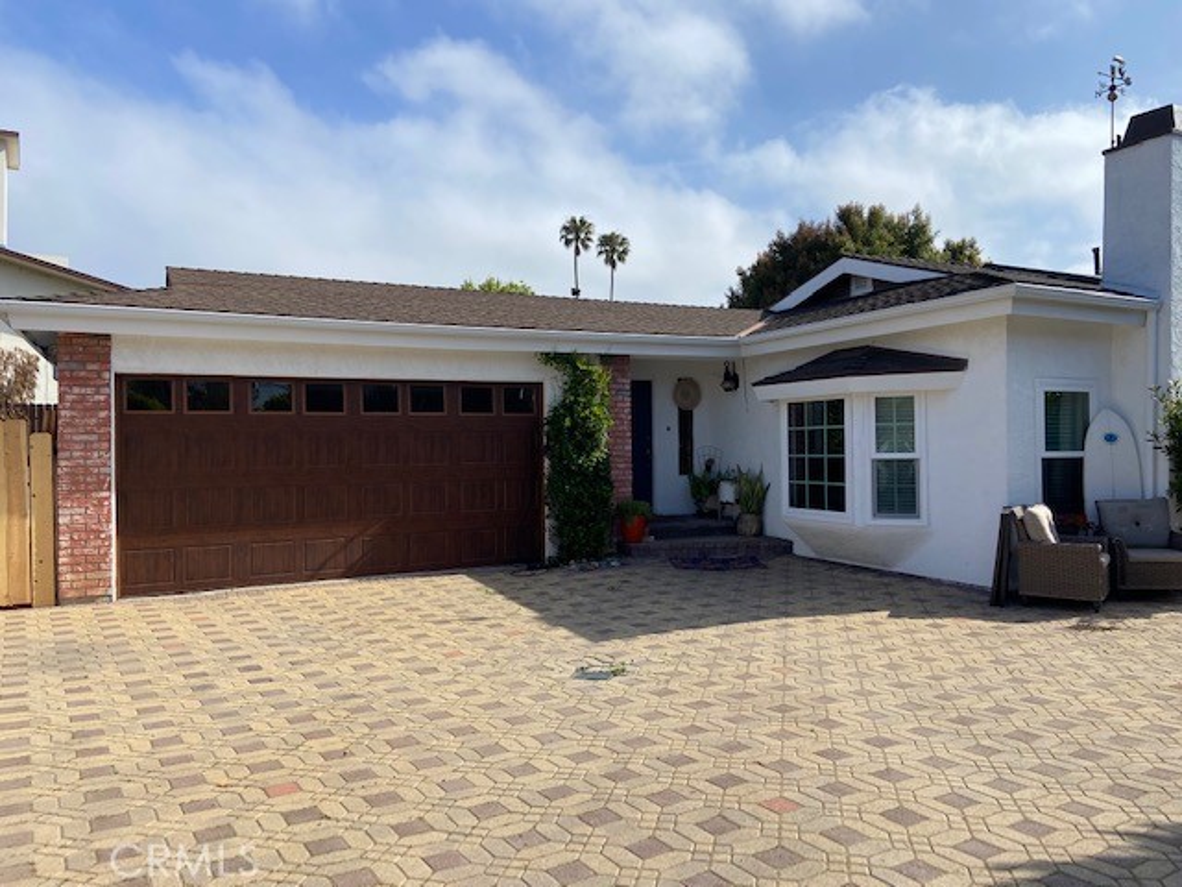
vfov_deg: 53.1
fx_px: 888
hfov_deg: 67.3
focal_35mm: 26
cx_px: 591
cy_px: 444
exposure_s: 1/3846
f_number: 1.8
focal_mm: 4.25
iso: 32
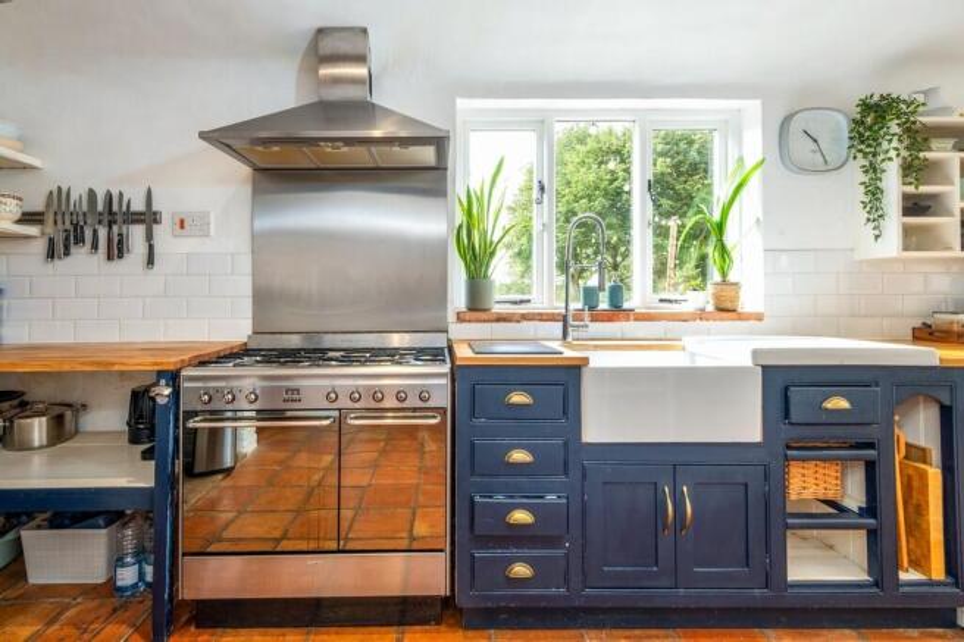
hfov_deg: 100.4
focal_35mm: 15
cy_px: 321
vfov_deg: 77.3
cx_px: 482
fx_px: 402
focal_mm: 10.3
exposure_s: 1/6
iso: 160
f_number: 7.1
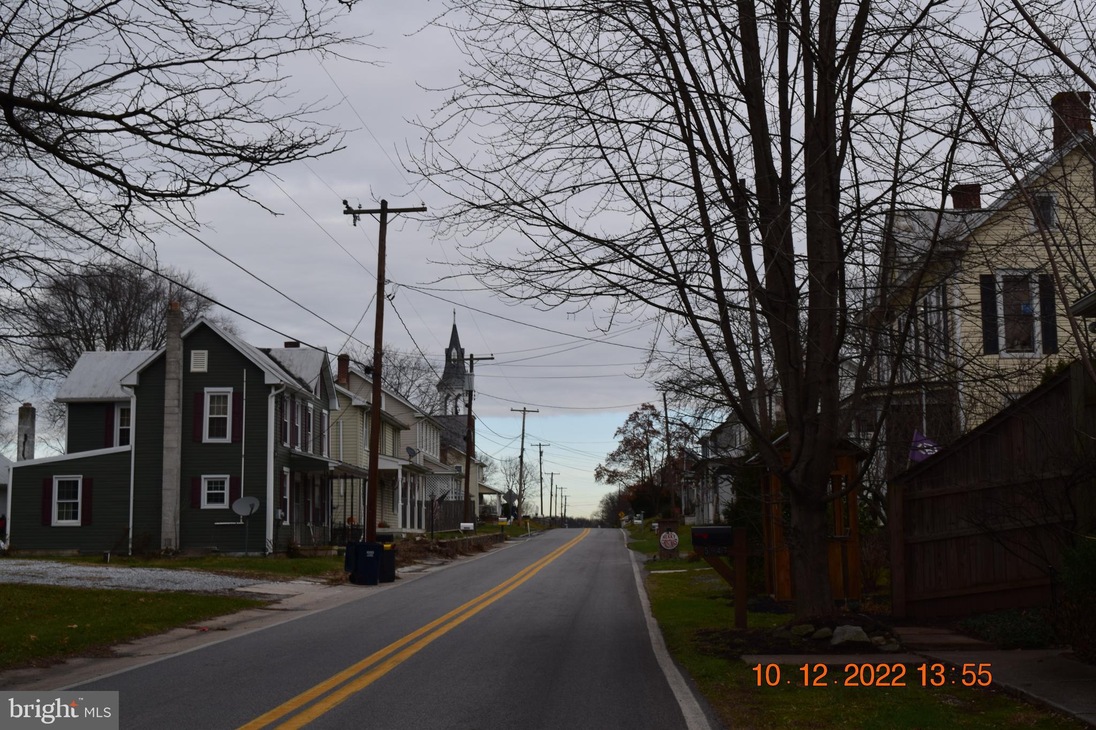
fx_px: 1461
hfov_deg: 41.1
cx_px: 548
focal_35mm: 48
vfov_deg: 28.1
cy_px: 365
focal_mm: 32
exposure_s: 1/200
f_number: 10
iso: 125
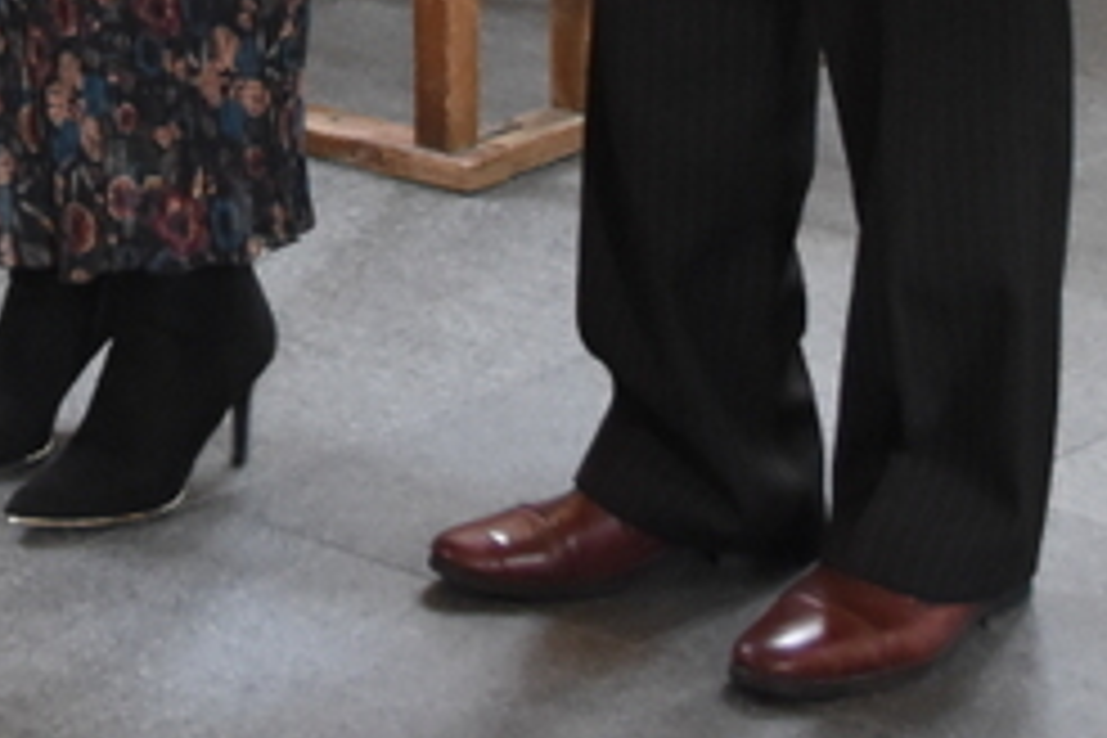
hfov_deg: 10.7
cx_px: 54
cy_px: -958
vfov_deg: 6.9
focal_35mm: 190
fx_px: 5842
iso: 1400
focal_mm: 26
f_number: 4
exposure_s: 1/40
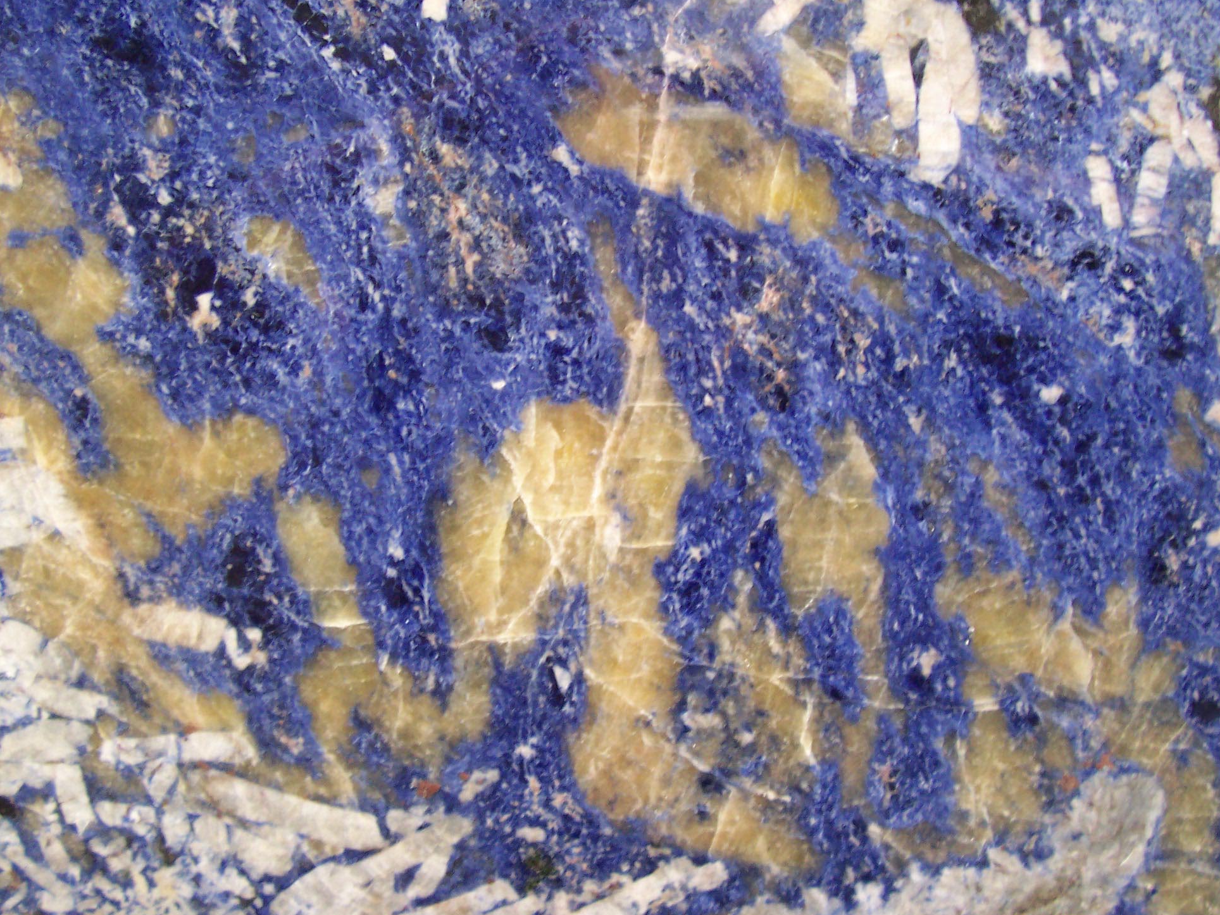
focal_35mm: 39
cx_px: 602
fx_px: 1375
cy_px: 439
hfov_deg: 47.9
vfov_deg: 36.8
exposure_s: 1/30
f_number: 2.8
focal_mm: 5.6
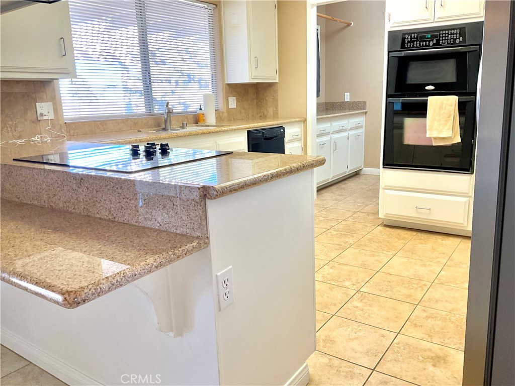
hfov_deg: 61.7
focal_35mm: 29
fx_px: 431
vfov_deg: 48.2
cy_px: 193
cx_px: 258
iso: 40
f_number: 1.8
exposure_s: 1/60
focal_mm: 3
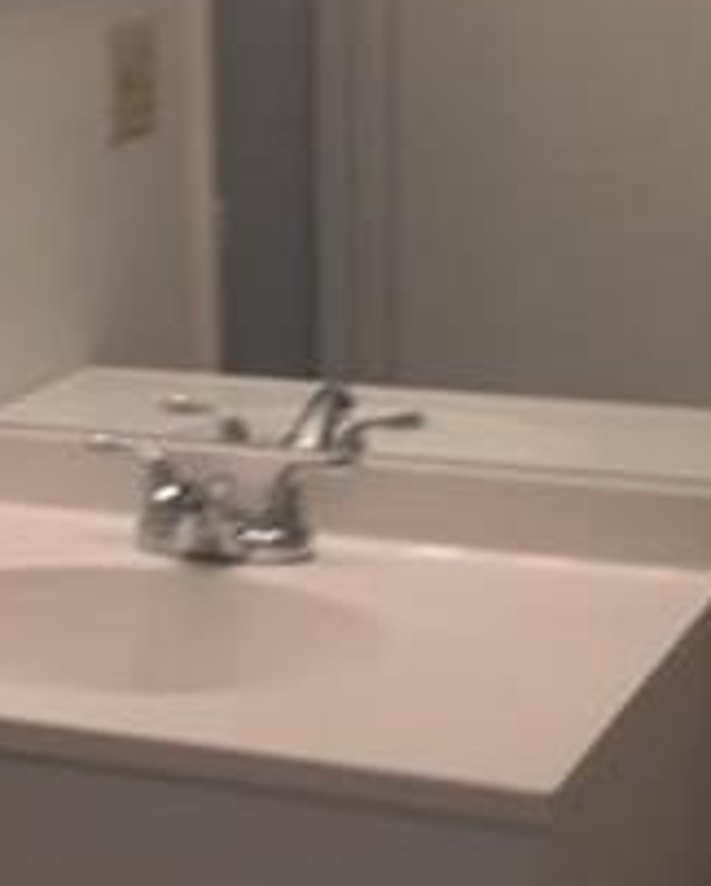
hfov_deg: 15.3
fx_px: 2653
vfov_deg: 18.9
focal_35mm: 101
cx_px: 305
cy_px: 623
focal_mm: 4.28
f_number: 2.4
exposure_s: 1/17
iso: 50
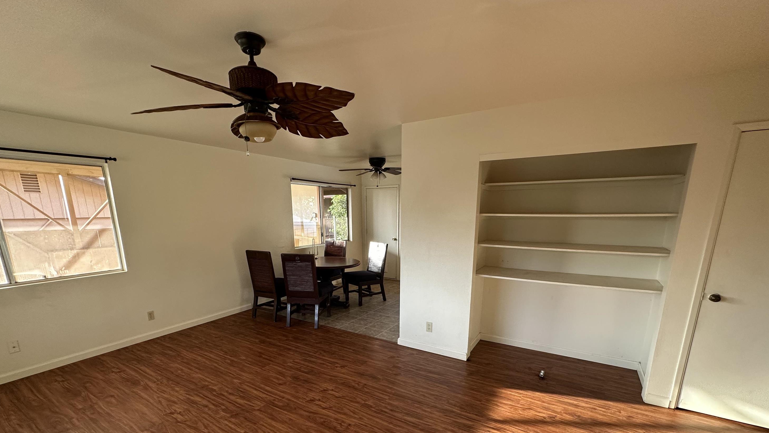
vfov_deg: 65.4
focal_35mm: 16
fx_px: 326
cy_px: 288
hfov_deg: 99.3
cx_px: 375
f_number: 2.2
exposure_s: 1/99
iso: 160
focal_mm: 2.22
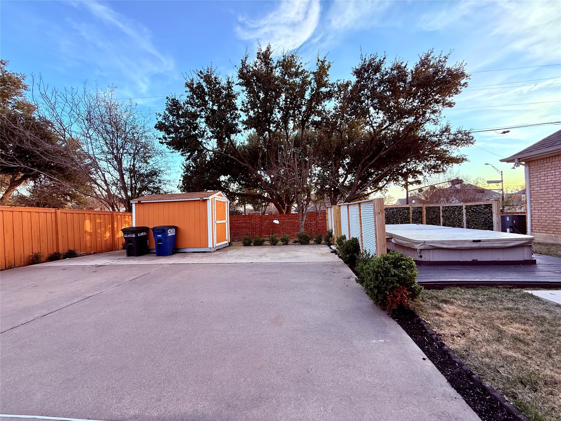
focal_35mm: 14
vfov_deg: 85.7
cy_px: 210
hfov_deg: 102.1
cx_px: 280
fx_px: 227
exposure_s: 1/113
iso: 64
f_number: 2.2
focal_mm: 2.22
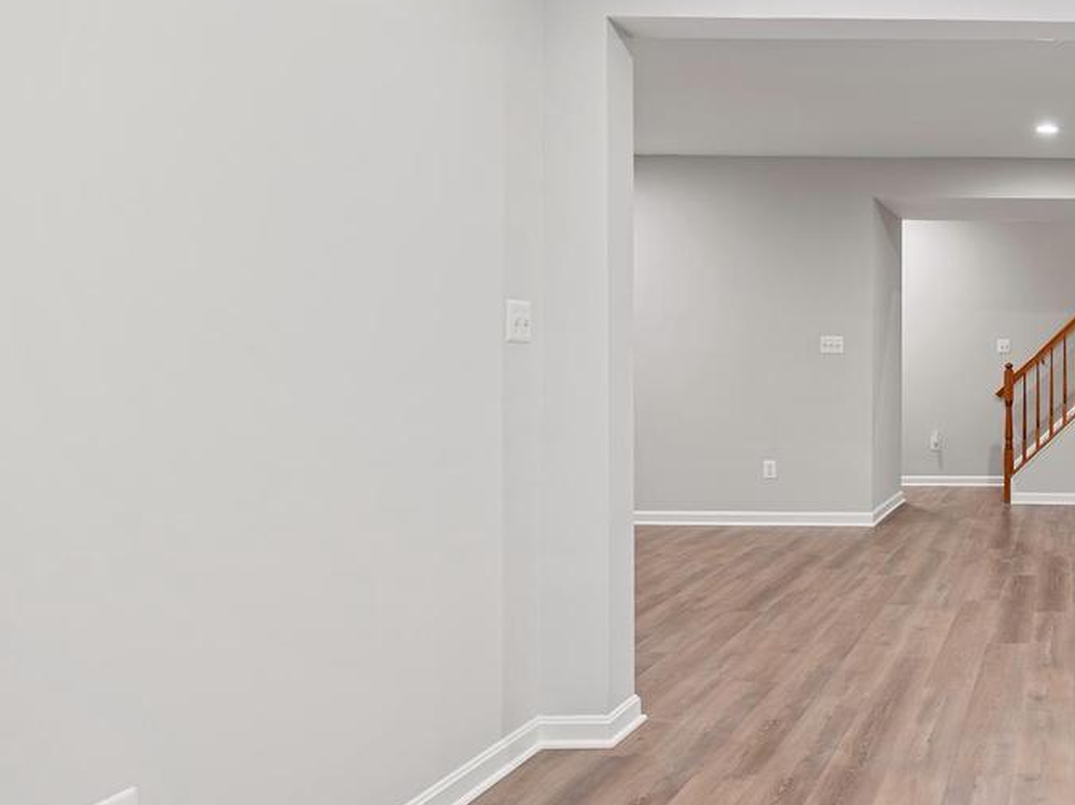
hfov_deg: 50.5
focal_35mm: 29
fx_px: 900
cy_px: 346
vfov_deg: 48.0
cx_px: 1064
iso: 100
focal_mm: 14
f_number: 4
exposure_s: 1/5
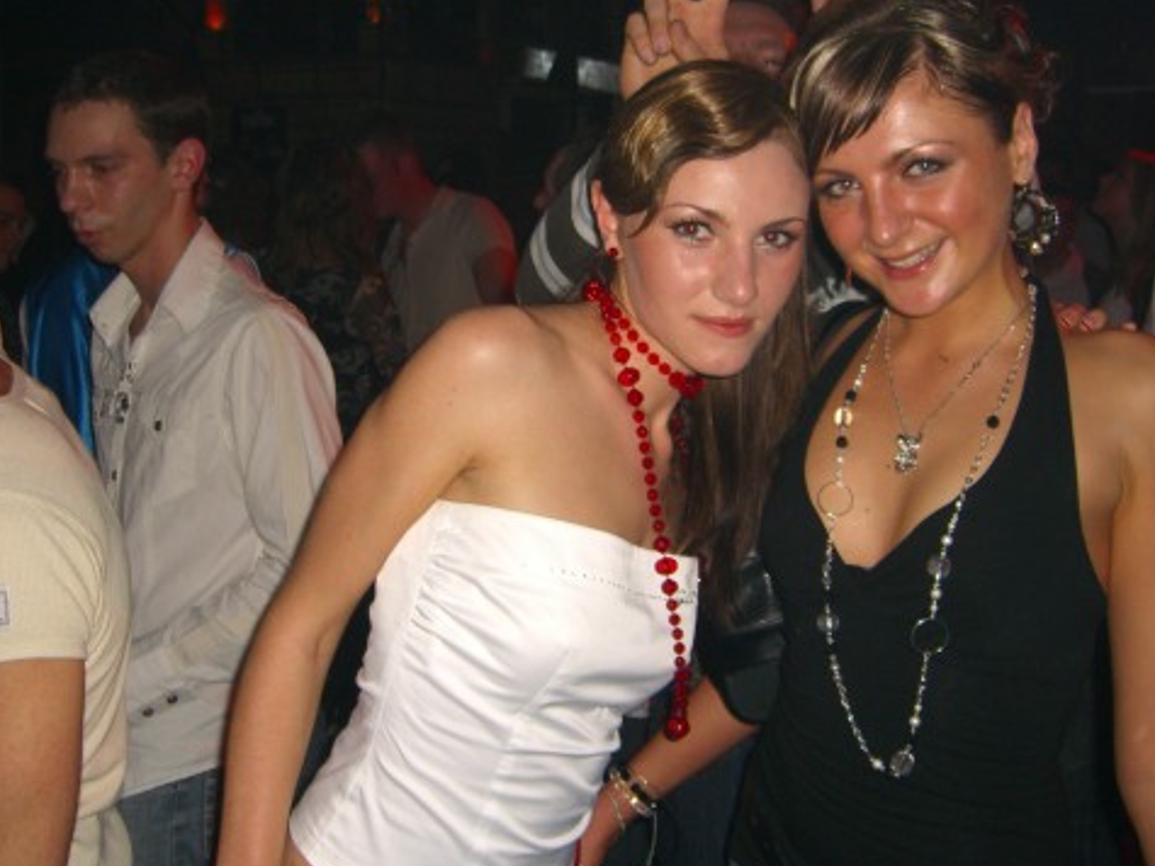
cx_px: 520
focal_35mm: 48
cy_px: 375
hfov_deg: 39.6
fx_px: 1601
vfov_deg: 30.2
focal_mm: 7.9
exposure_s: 1/60
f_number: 2.8
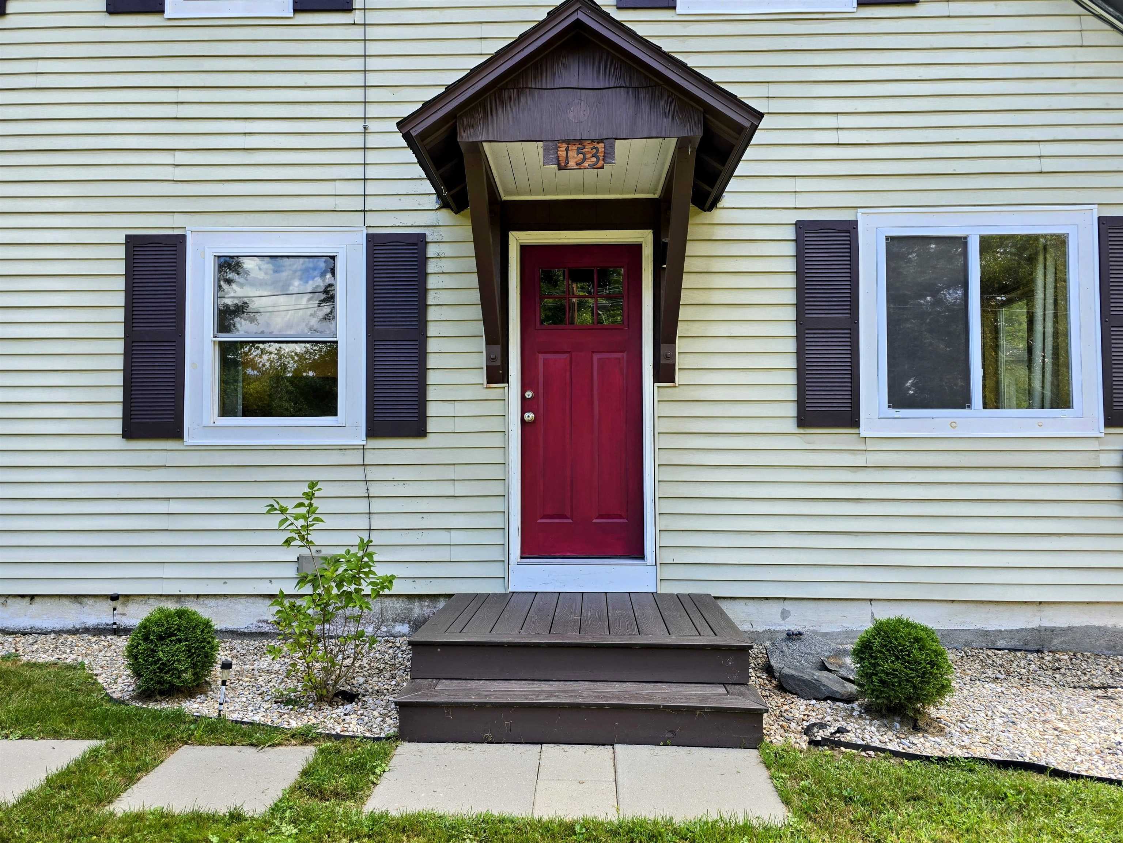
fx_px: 746
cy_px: 422
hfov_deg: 73.9
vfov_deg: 58.9
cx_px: 562
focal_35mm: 23
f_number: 1.7
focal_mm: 6.3
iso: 25
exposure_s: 1/180
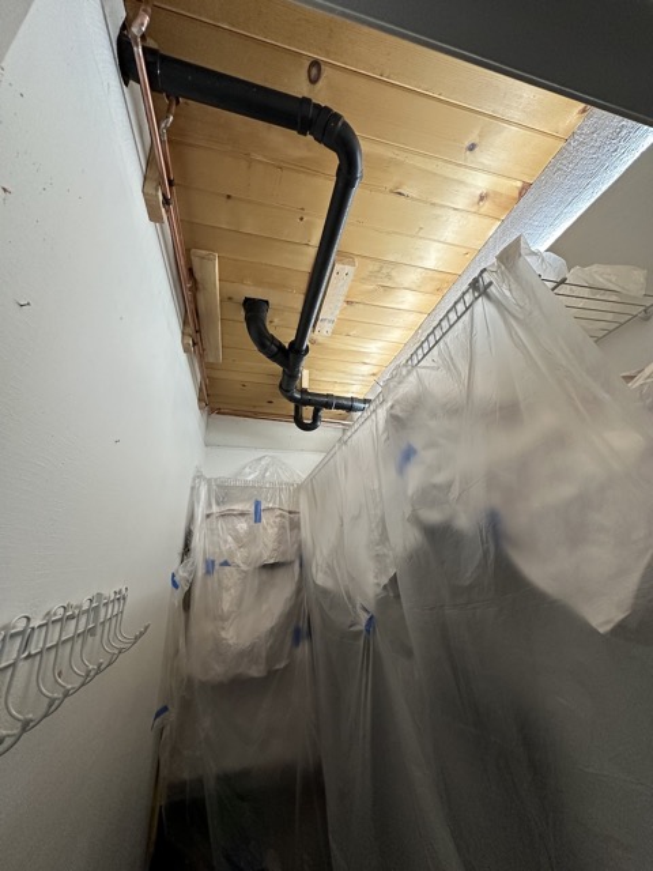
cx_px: 326
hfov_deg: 85.7
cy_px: 436
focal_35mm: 14
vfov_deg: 102.1
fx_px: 352
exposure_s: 1/100
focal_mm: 2.22
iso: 320
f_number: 2.2
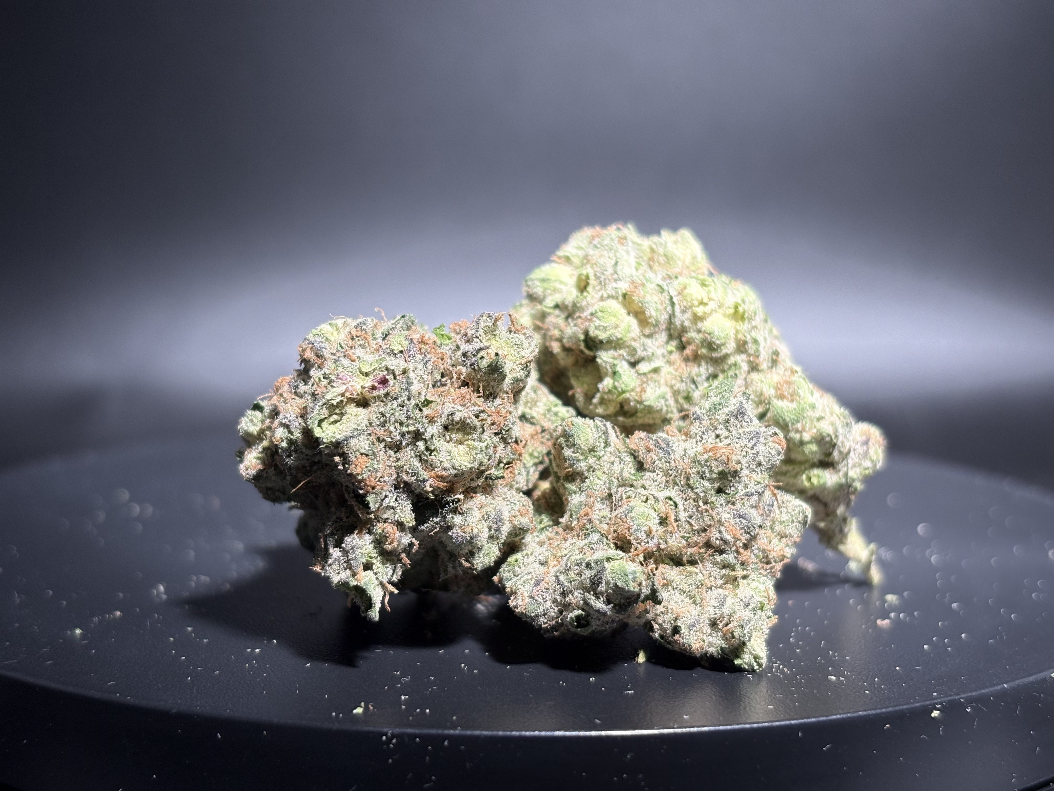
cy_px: 396
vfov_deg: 28.0
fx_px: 1583
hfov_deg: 36.8
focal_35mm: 52
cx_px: 527
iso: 32
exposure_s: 1/402
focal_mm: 5.96
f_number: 1.6
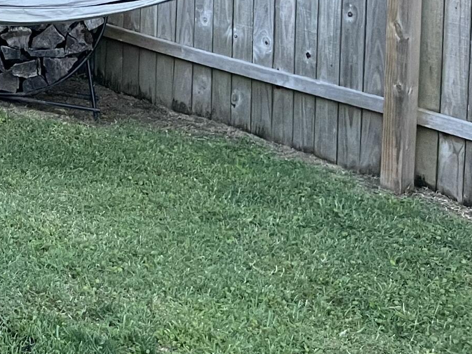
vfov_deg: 15.5
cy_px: -211
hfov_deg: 19.0
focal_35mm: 86
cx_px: -299
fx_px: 1172
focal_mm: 4.2
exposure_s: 1/60
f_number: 1.6
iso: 160
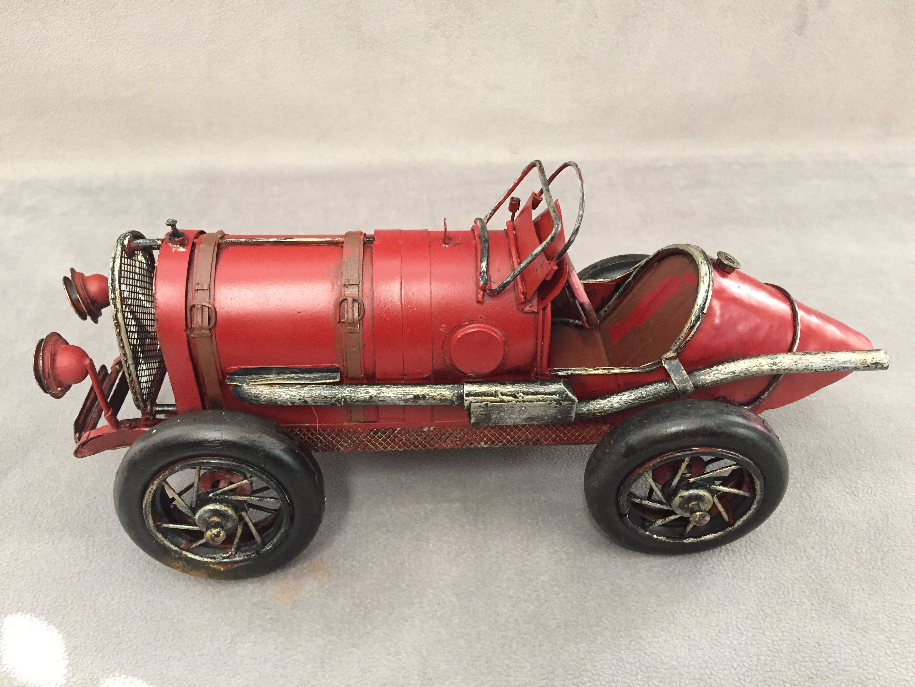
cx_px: 458
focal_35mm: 29
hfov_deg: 61.7
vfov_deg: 48.2
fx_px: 767
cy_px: 344
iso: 320
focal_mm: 4.15
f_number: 2.2
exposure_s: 1/33
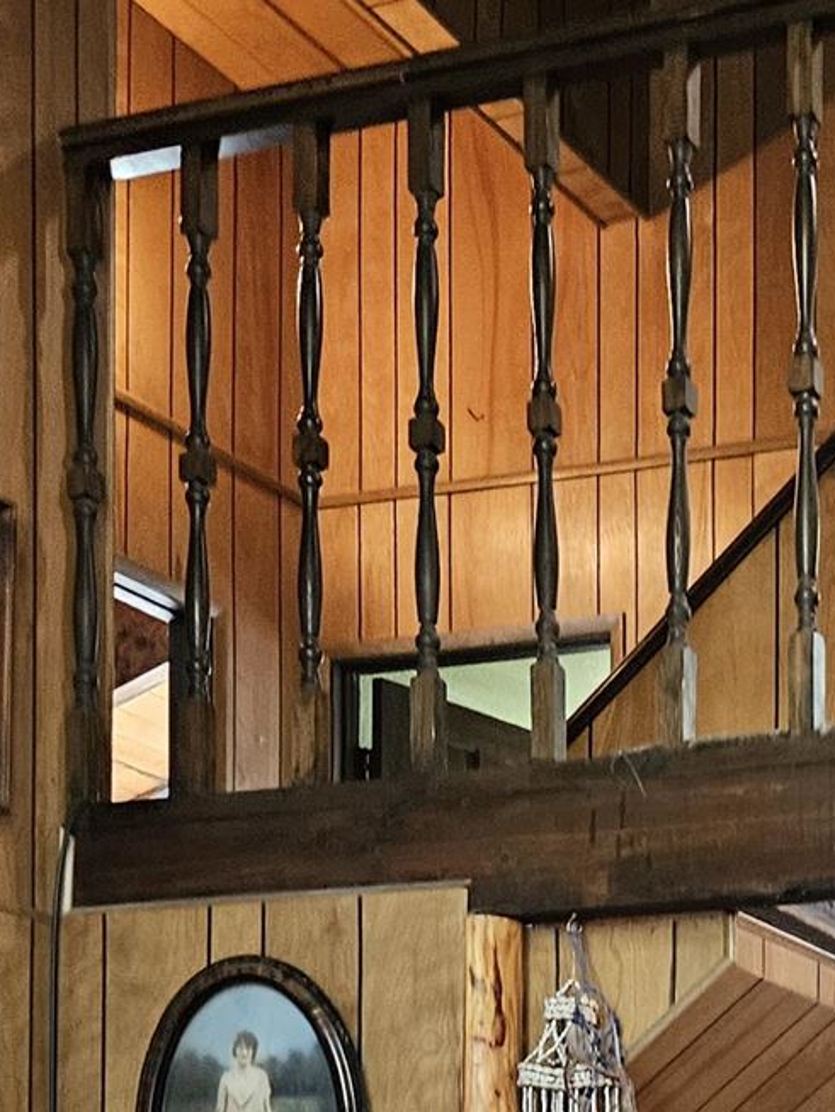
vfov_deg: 21.9
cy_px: 1415
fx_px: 2603
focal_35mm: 81
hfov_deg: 17.3
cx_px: 1036
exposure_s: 1/40
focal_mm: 5.4
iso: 500
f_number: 1.8
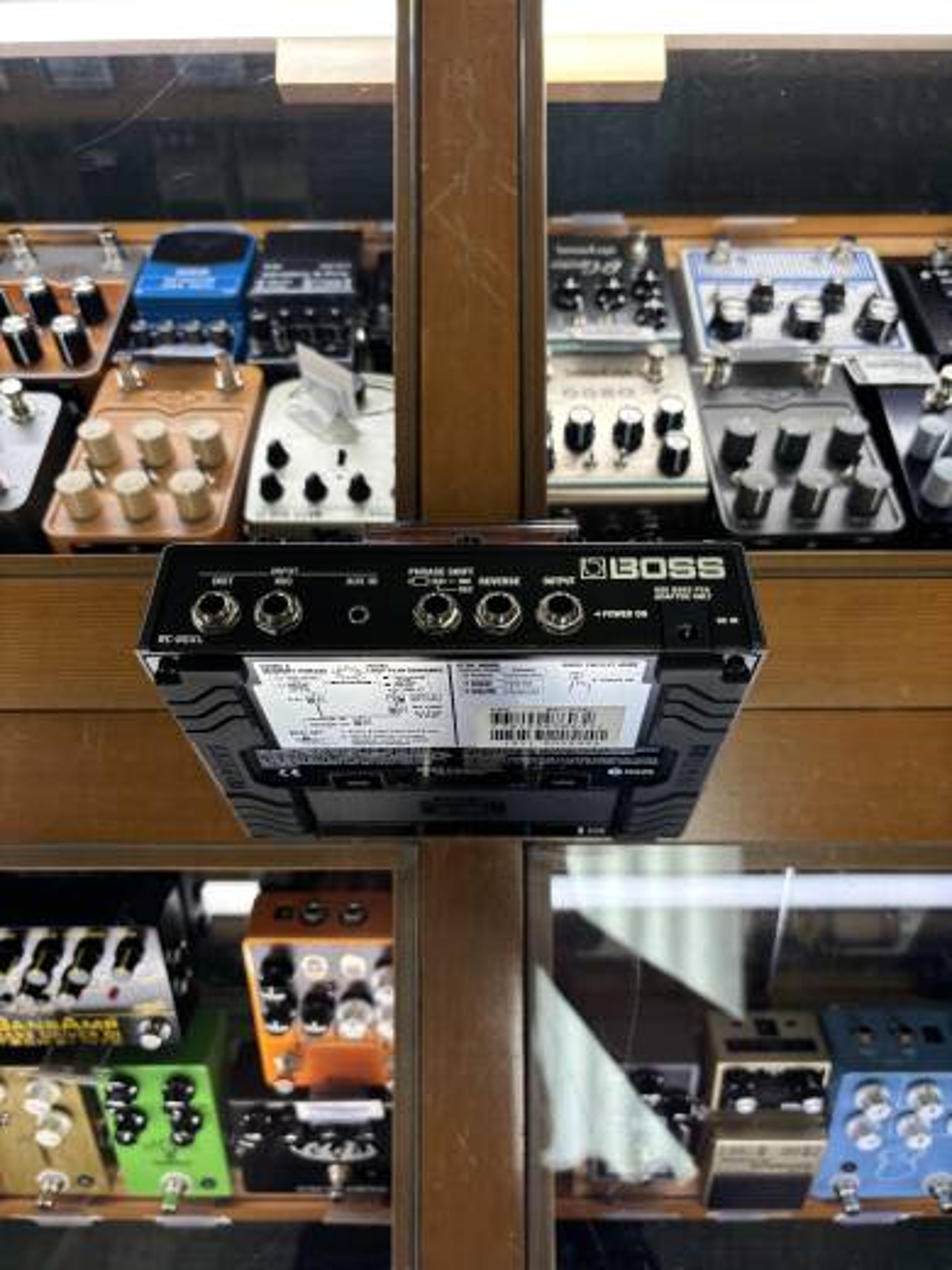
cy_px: 635
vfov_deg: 67.3
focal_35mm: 26
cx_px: 476
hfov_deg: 53.1
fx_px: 953
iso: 80
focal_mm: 5.96
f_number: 1.6
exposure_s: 1/120
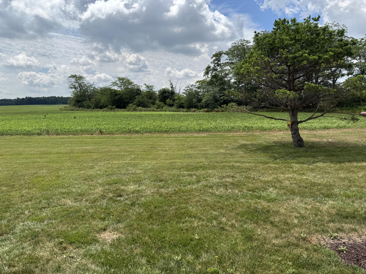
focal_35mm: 24
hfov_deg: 71.6
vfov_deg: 56.8
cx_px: 183
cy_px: 137
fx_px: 254
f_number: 1.78
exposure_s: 1/6410
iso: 80
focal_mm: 6.76
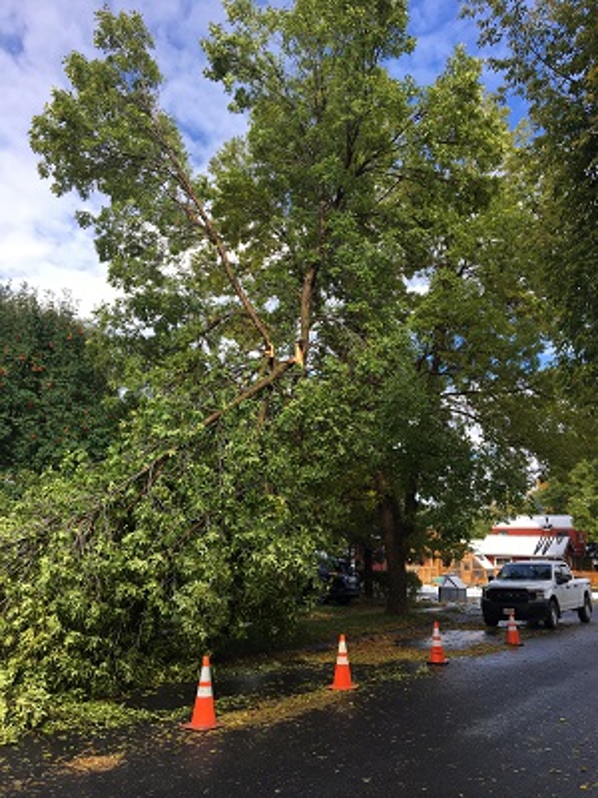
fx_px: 668
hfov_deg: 48.2
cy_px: 399
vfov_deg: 61.7
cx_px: 299
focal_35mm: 29
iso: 25
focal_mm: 4.15
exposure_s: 1/699
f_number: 2.2
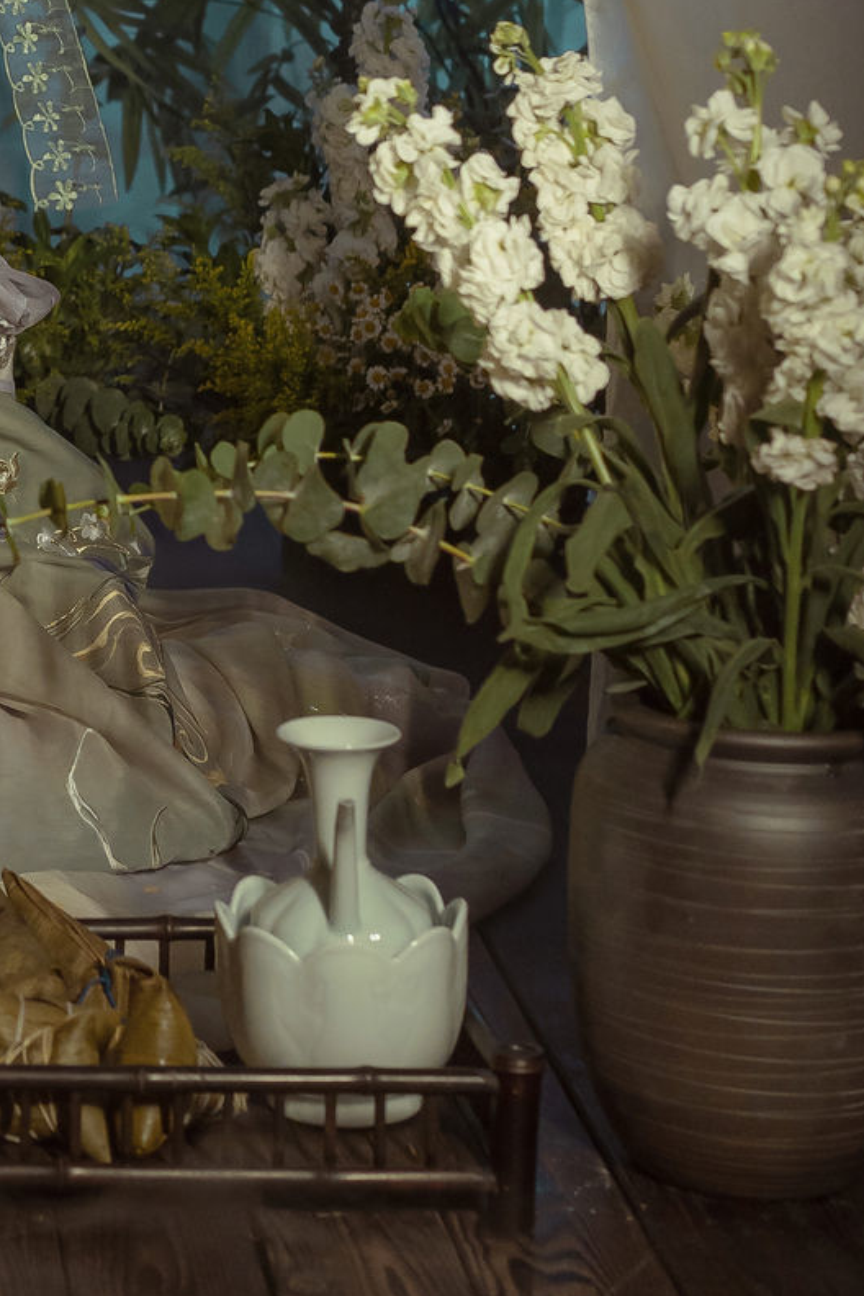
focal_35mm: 106
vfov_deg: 18.9
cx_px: -211
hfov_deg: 12.6
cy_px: 111
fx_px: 3816
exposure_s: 1/60
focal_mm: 35
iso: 640
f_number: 3.5
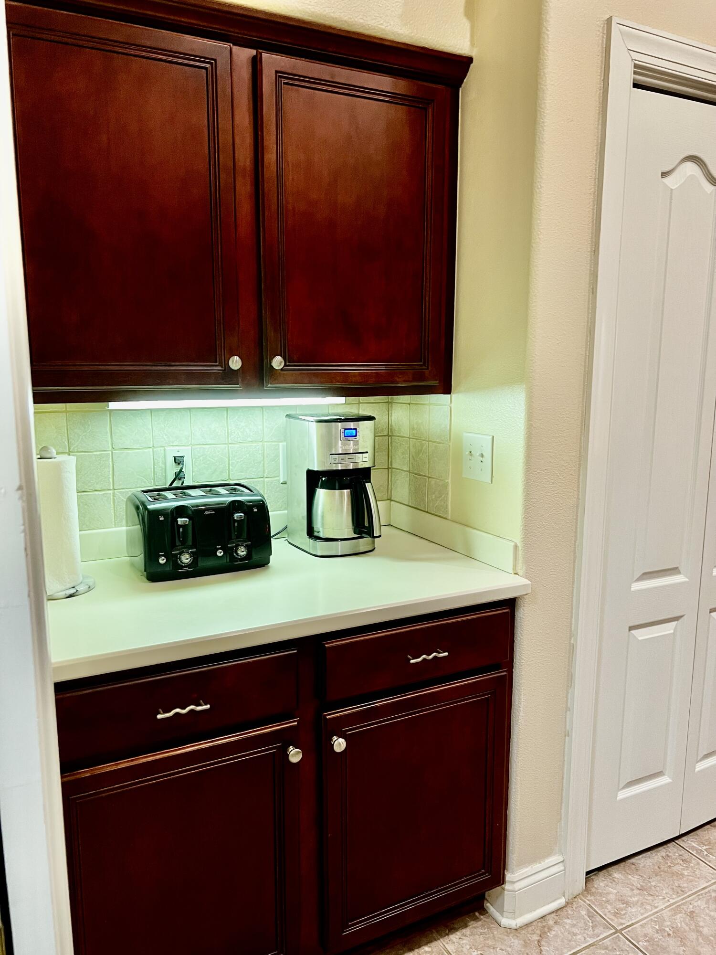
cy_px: 478
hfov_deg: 53.1
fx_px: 717
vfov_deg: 67.3
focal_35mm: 26
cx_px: 358
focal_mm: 5.7
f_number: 1.5
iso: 250
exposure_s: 1/60
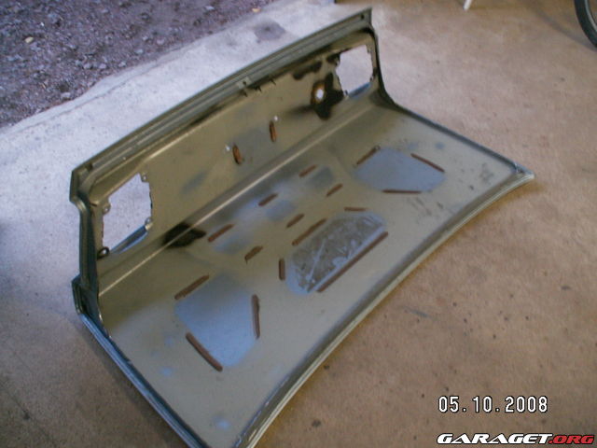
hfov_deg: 52.6
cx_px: 298
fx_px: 604
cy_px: 224
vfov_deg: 40.7
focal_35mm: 35
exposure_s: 1/20
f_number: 2.8
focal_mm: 5.86
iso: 160
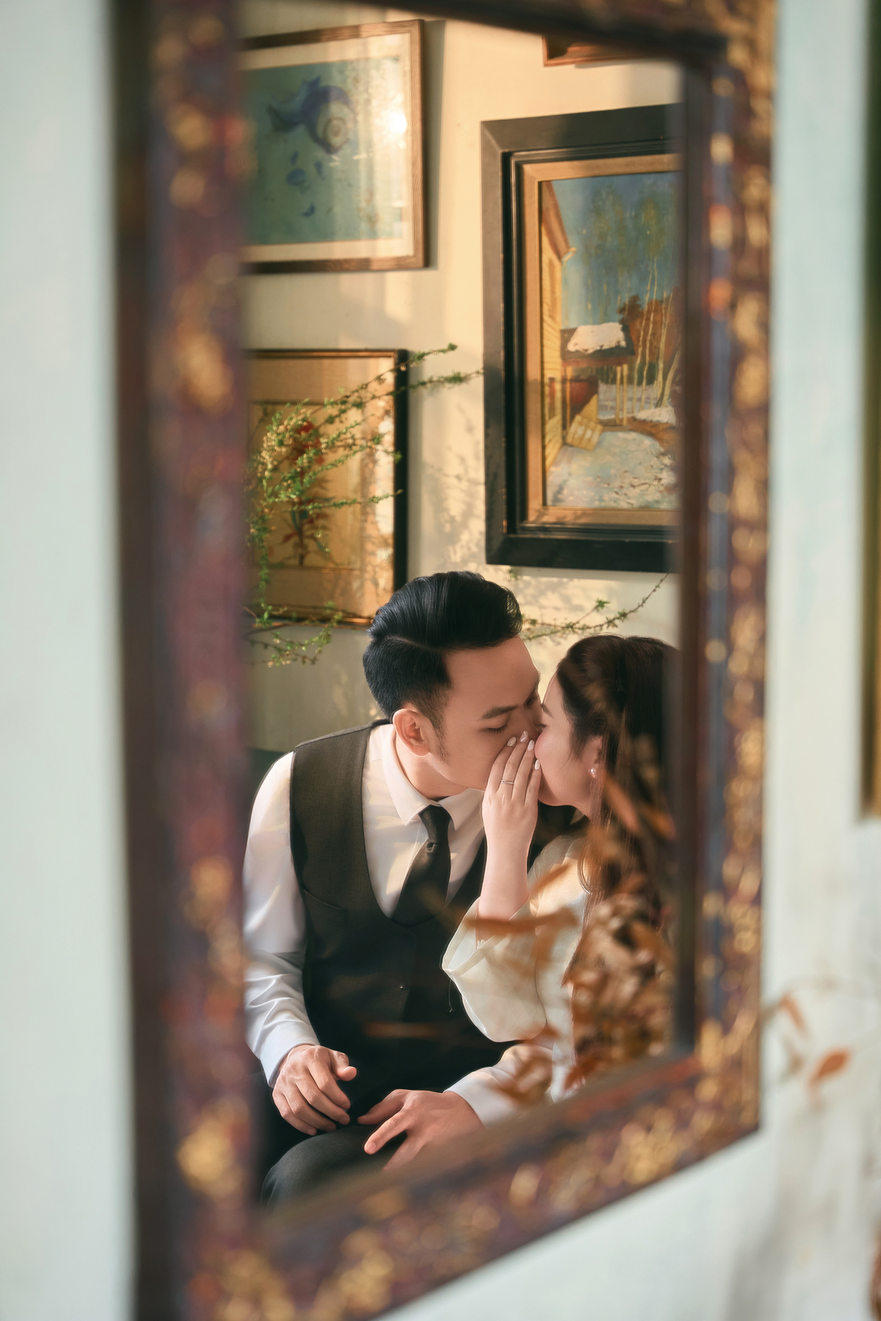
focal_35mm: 70
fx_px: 2570
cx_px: 440
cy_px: 660
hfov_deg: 19.5
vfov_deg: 28.8
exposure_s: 1/125
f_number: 3.2
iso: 640
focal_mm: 70
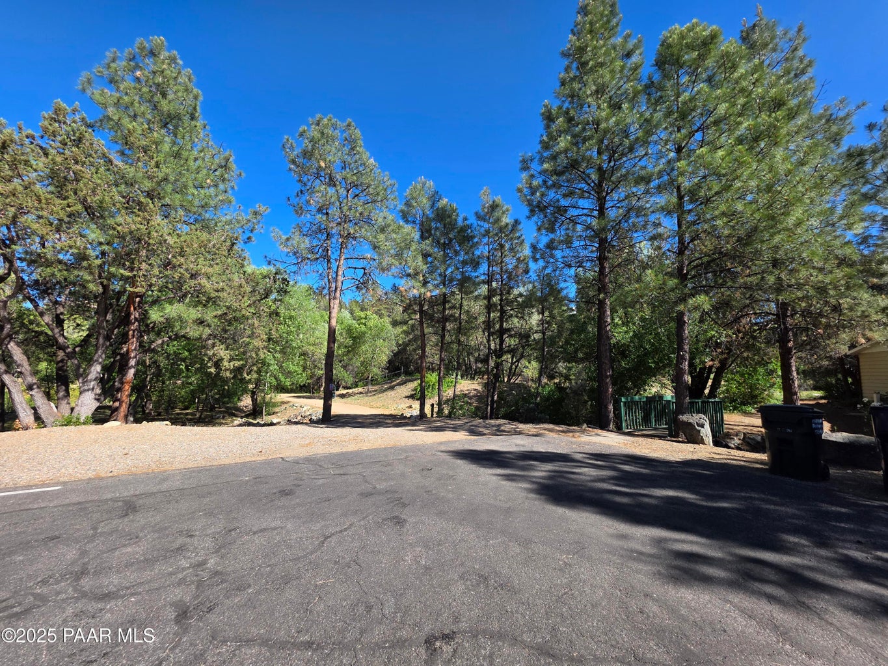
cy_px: 333
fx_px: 334
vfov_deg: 89.9
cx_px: 444
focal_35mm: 13
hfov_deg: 106.2
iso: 40
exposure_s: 1/1114
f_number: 1.9
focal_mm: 2.2
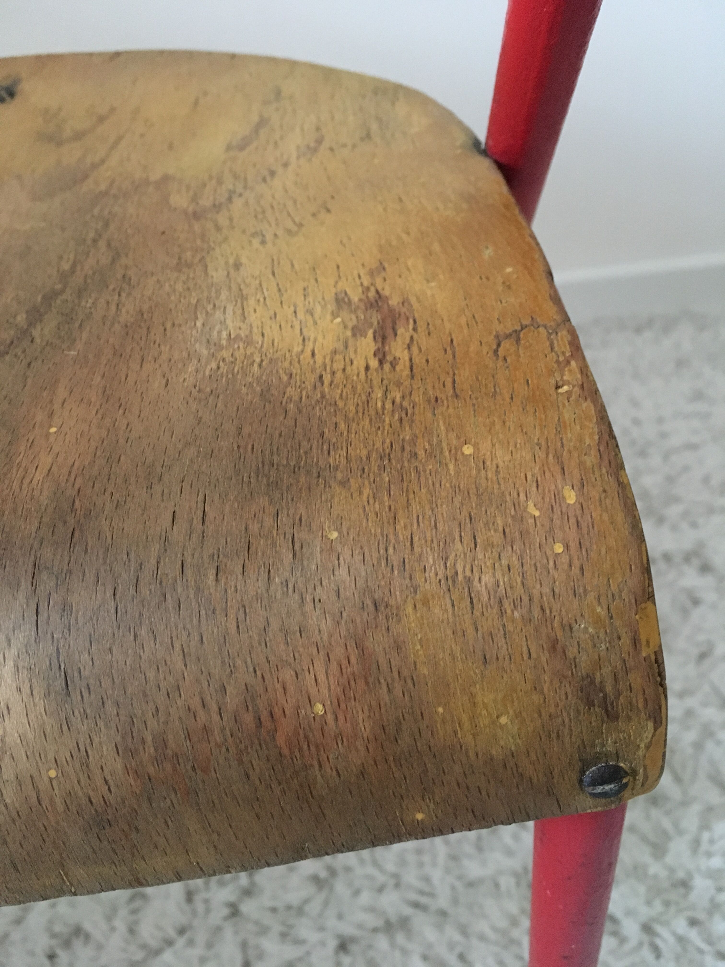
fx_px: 810
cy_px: 484
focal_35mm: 29
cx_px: 362
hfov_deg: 48.2
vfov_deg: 61.7
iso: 400
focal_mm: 4.15
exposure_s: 1/17
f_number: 2.2
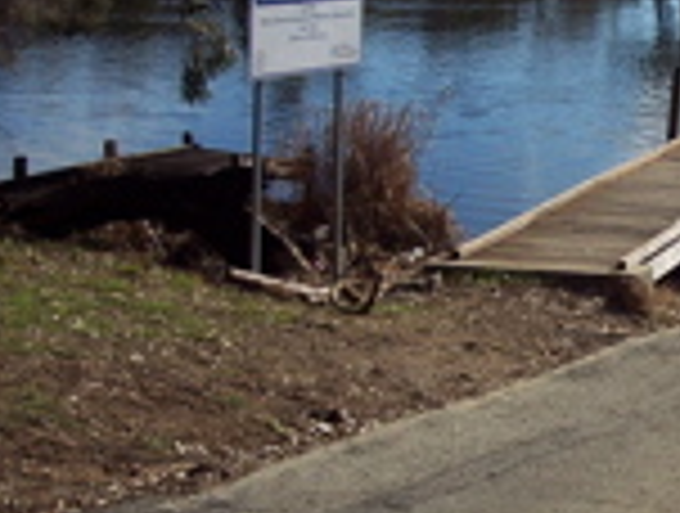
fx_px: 2028
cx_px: 734
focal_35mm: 103
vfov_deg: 14.3
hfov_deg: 18.4
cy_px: 76
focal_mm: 8
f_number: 4
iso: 100
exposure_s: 1/1000
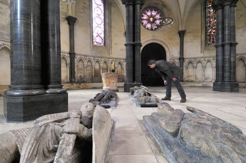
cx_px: 123
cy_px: 82
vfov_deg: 67.2
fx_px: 123
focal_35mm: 18
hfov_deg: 90.1
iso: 100
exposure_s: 2
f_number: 13
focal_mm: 12
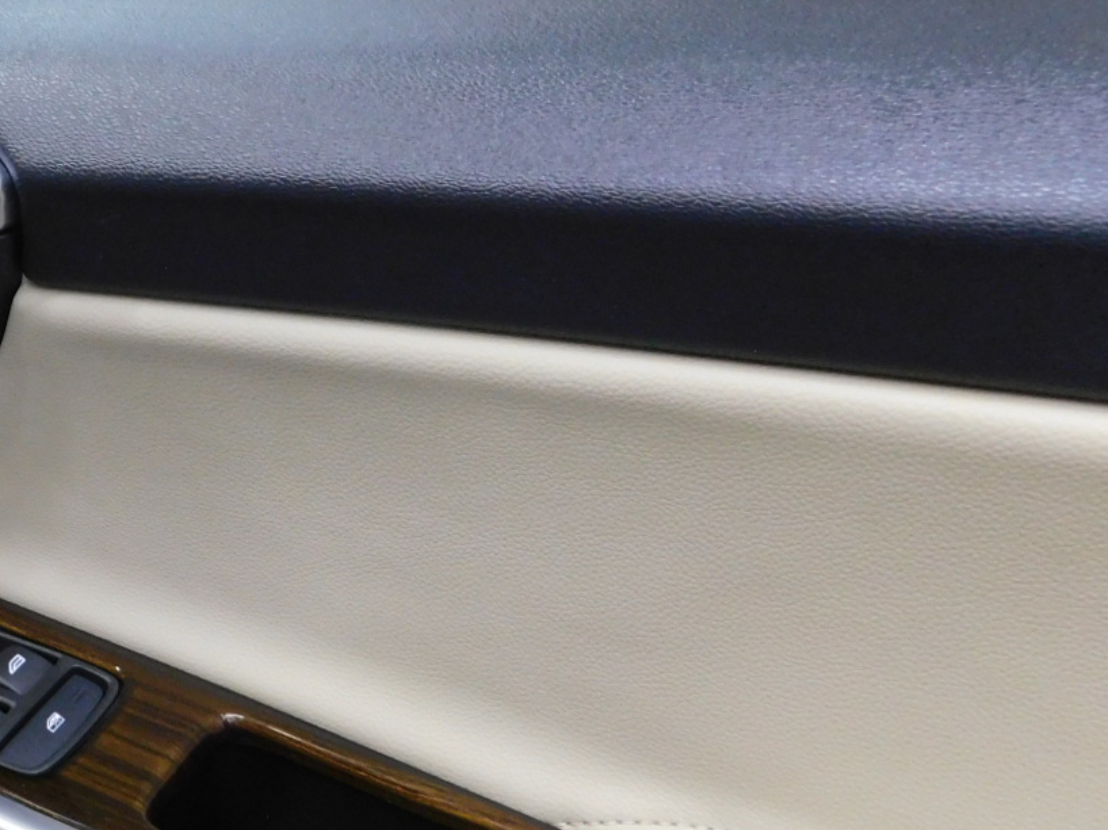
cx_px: 141
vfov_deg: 31.9
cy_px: 546
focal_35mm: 45
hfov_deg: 39.5
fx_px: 1440
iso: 400
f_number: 3
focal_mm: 4
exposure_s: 1/25
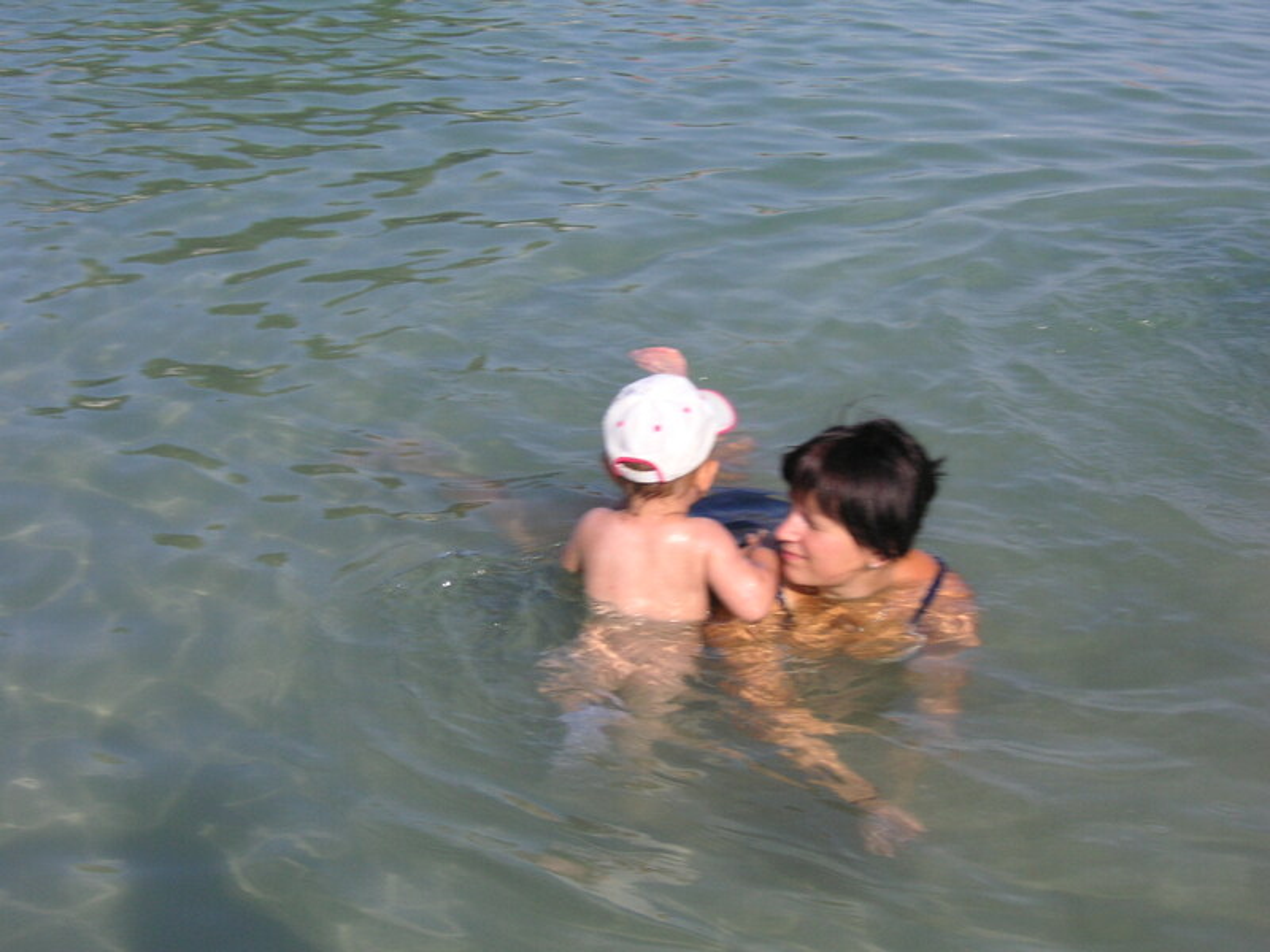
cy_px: 476
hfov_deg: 38.2
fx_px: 1834
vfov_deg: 29.1
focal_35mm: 50
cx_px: 635
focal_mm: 8.4
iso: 50
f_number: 8
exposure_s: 1/180
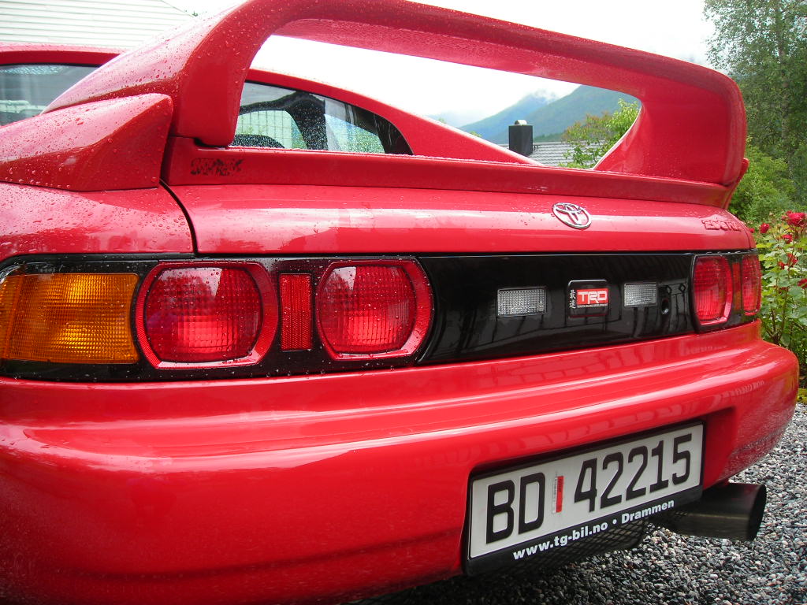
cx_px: 404
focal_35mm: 38
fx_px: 886
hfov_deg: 49.0
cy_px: 302
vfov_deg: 37.7
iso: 50
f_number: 3.2
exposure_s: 1/137
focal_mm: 6.3
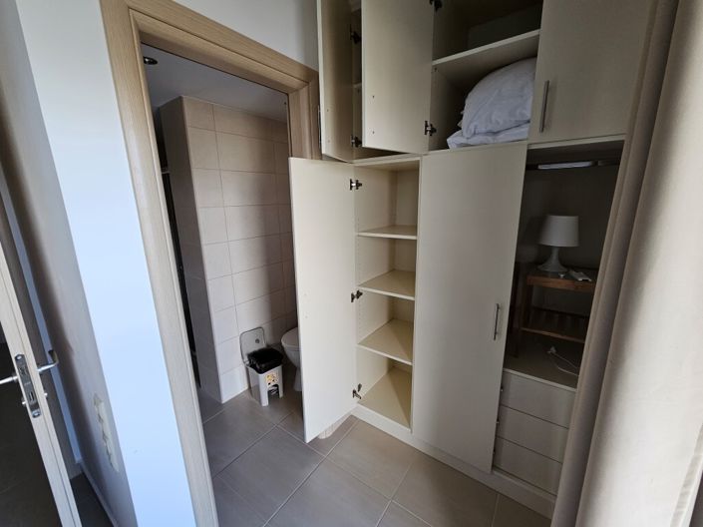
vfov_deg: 89.9
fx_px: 264
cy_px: 264
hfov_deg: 106.2
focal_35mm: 13
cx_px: 352
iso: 160
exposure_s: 1/70.8
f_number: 2.2
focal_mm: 2.2
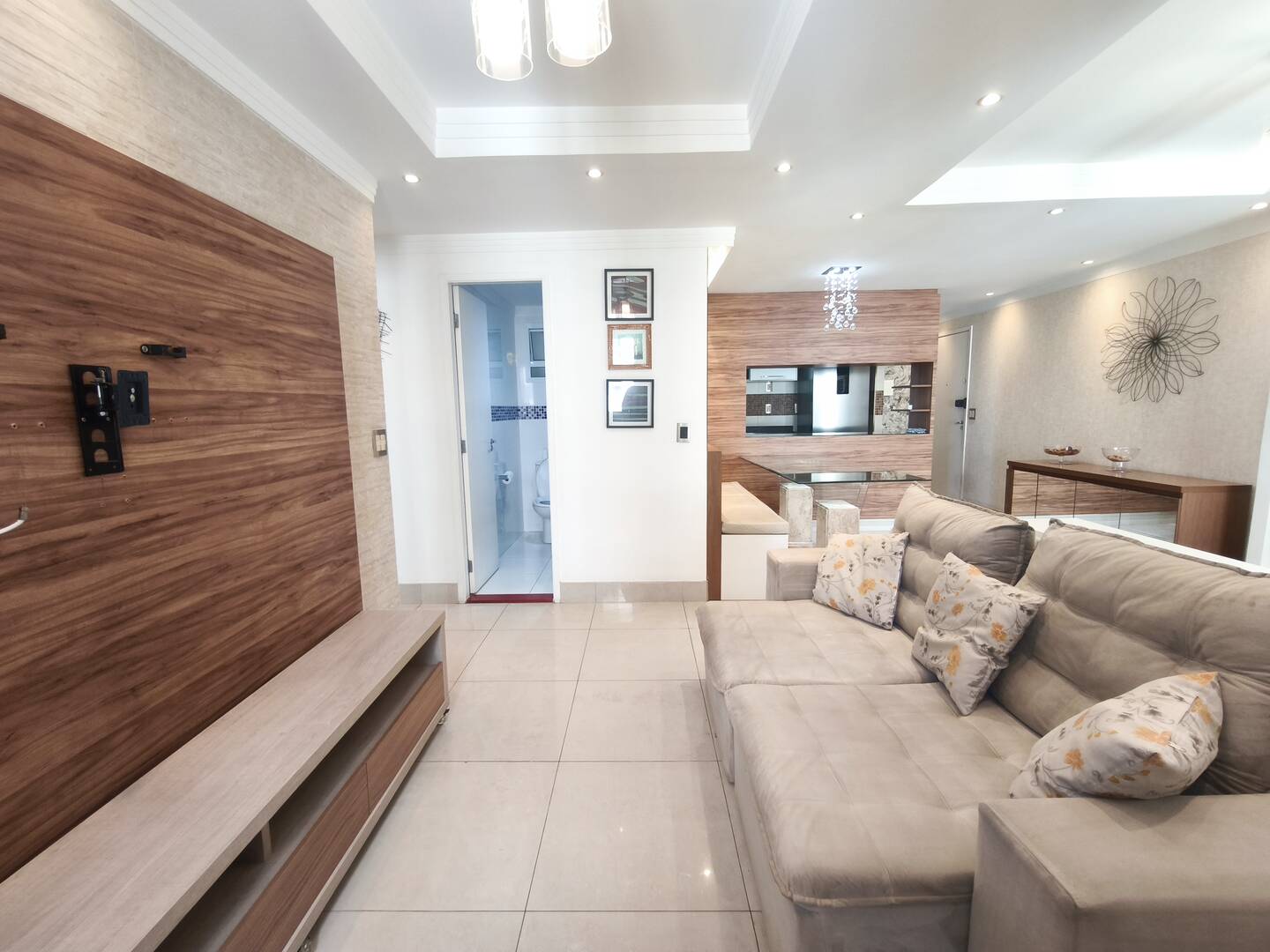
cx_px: 635
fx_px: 550
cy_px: 476
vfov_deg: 81.7
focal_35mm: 15
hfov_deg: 98.2
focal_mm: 1.91
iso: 200
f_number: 2.2
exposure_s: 1/40
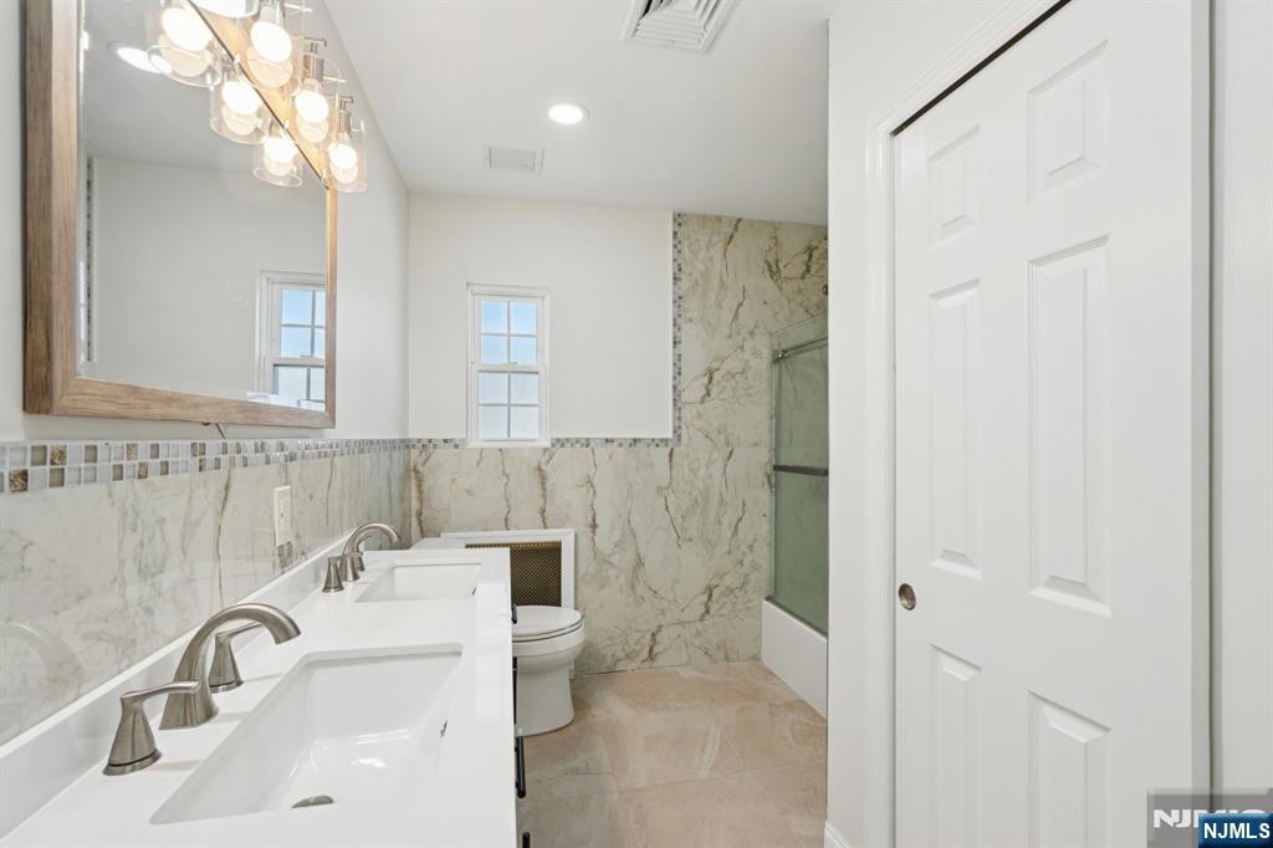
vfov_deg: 73.7
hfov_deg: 96.8
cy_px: 424
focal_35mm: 16
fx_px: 566
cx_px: 636
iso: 250
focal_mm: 16
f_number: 9
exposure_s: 1/30
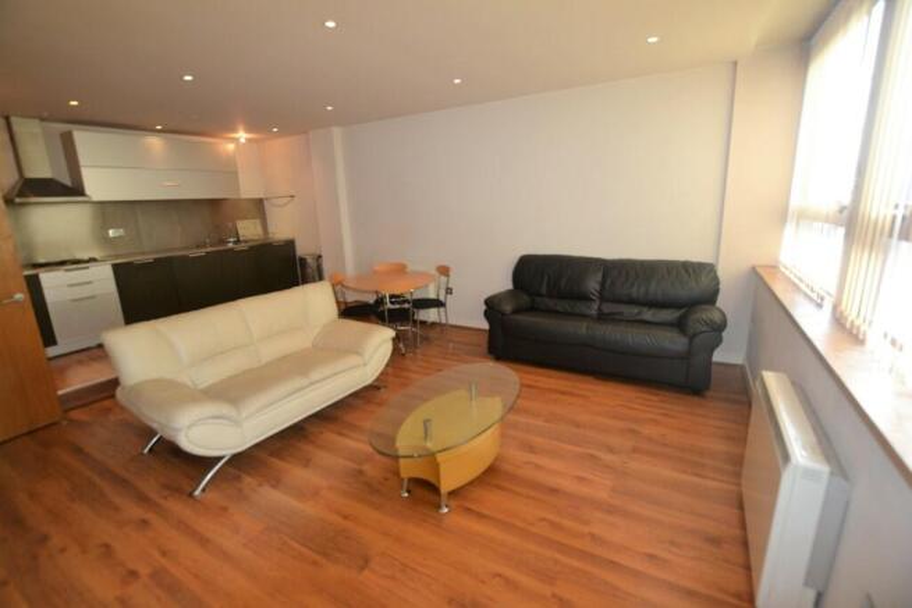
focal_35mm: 15
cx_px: 456
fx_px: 380
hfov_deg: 100.4
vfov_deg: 77.4
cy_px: 304
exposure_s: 1/60
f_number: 3.5
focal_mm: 10
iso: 400
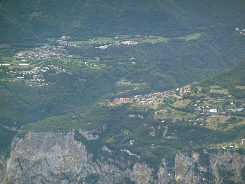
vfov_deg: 5.0
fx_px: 2123
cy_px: 92
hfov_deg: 6.6
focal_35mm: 300
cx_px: 122
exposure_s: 1/250
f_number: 4.9
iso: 80
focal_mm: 49.2
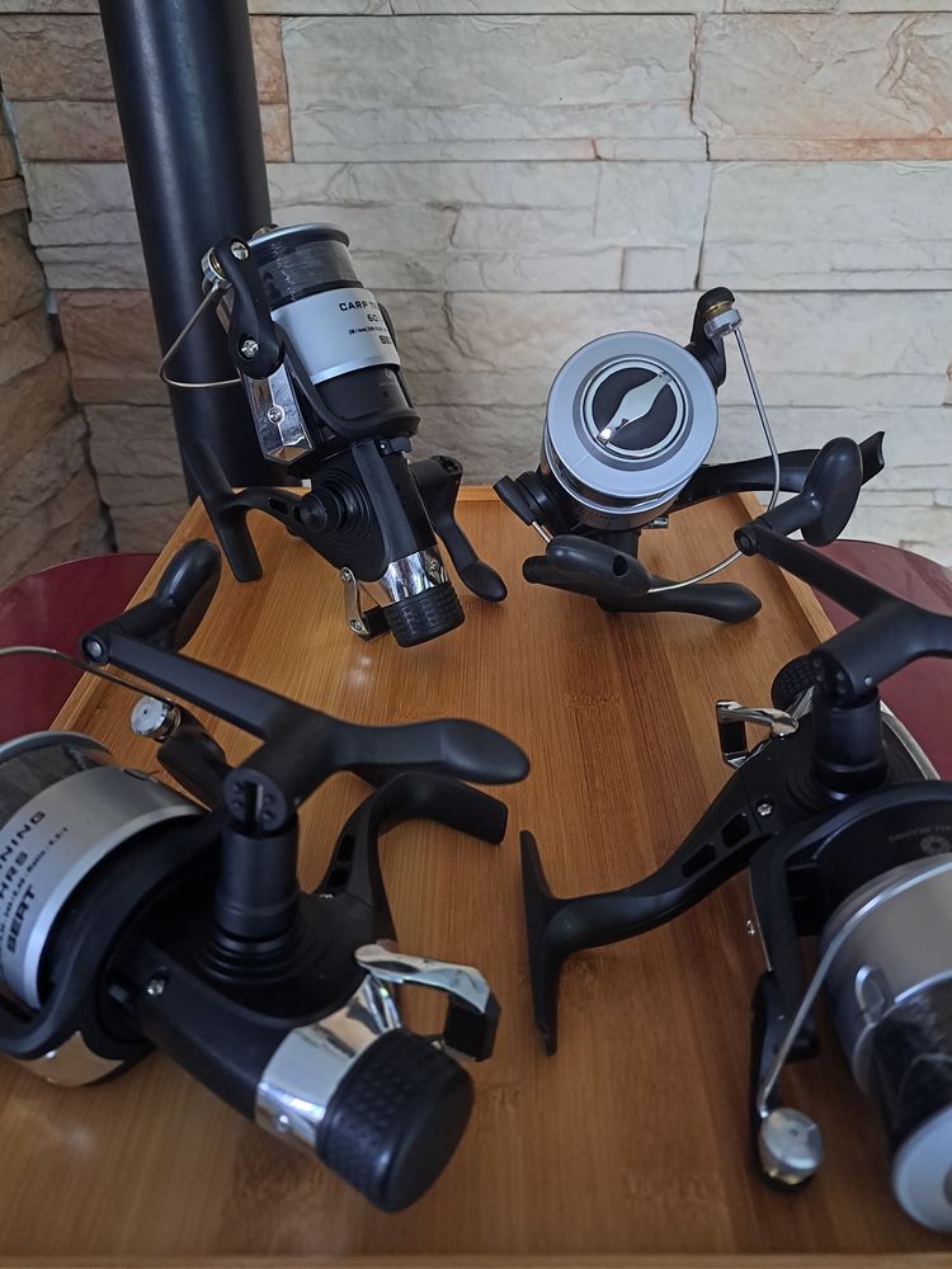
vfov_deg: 71.6
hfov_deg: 56.8
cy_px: 634
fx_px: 880
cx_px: 476
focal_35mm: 24
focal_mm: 5.23
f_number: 1.8
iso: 500
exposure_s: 1/20
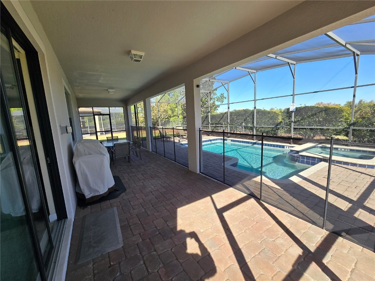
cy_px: 140
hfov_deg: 106.2
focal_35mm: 13
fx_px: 141
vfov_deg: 89.9
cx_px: 188
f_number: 2.2
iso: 50
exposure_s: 1/535
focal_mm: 2.2
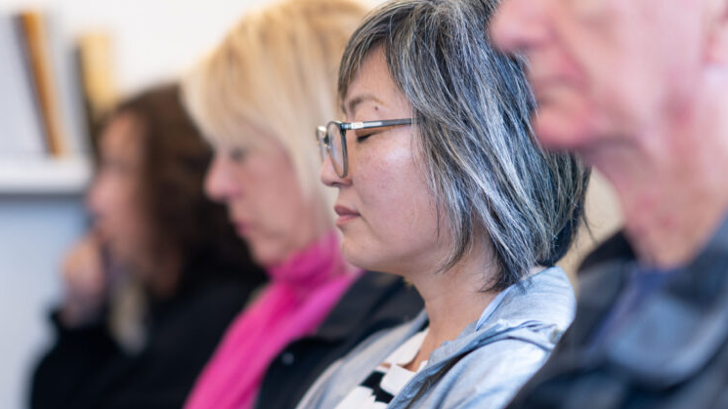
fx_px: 2587
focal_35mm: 134
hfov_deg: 16.0
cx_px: 363
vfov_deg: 9.1
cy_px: 205
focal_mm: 85
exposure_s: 1/60
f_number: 1.4
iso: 250
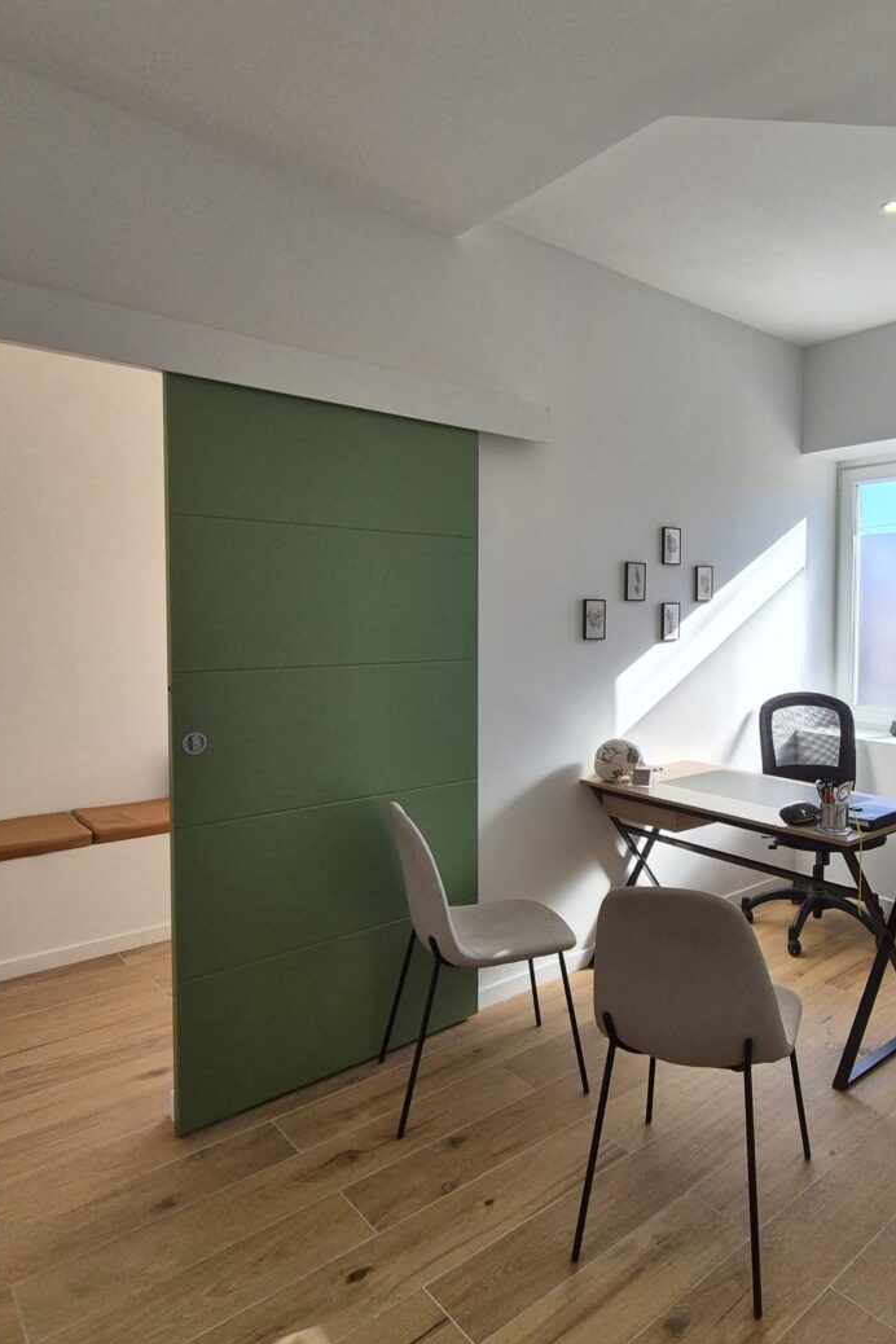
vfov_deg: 83.9
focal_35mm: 20
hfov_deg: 59.3
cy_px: 642
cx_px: 649
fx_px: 747
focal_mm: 2.2
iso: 125
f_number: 2.2
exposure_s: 1/718
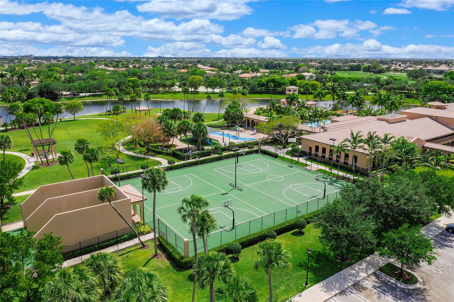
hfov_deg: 65.5
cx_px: 227
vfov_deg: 46.4
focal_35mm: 28
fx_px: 353
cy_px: 151
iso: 100
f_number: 6.3
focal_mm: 10.26
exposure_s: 1/800
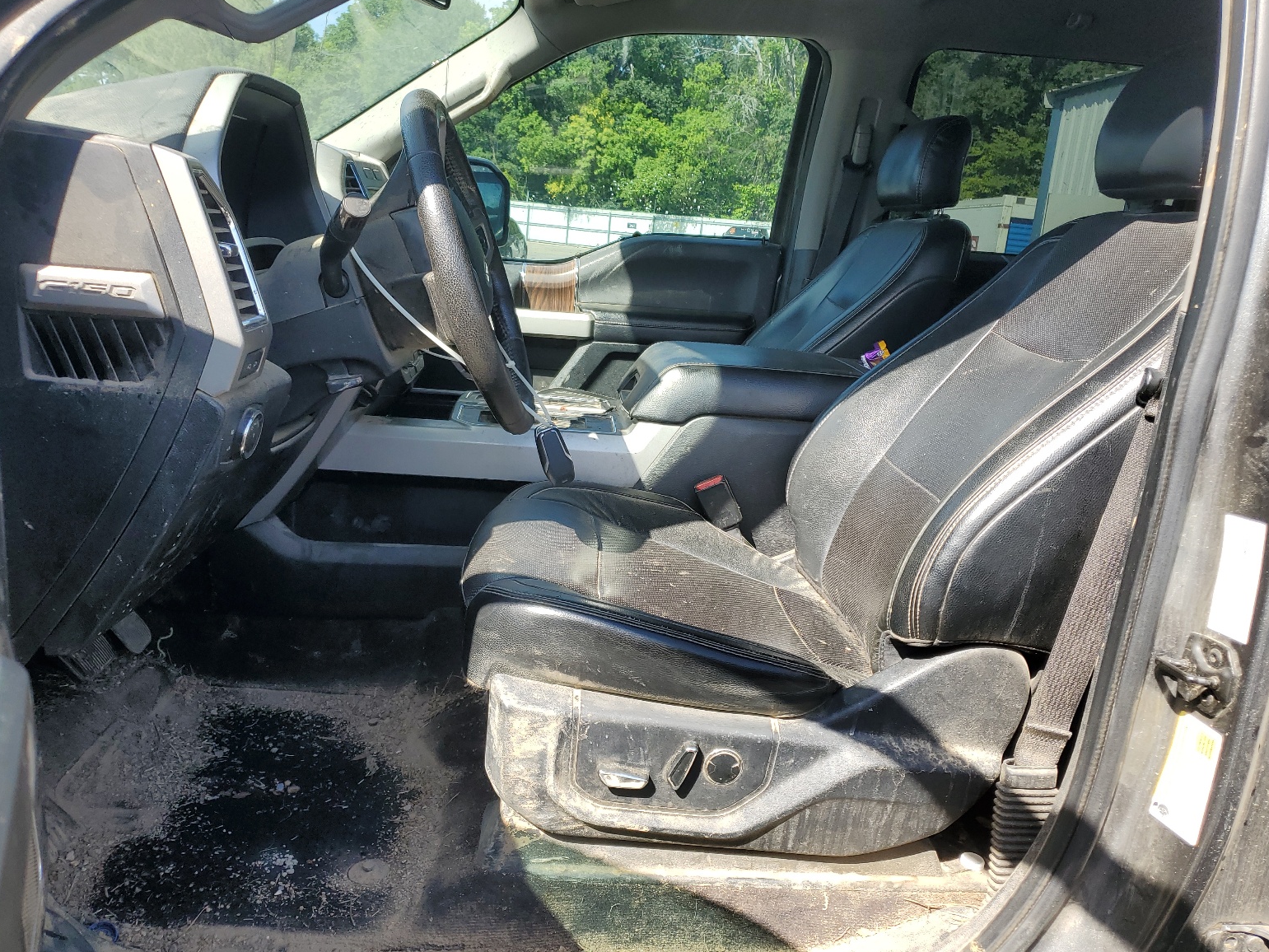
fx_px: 990
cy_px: 469
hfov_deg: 65.3
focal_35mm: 27
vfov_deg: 51.4
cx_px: 624
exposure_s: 1/769
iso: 50
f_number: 1.5
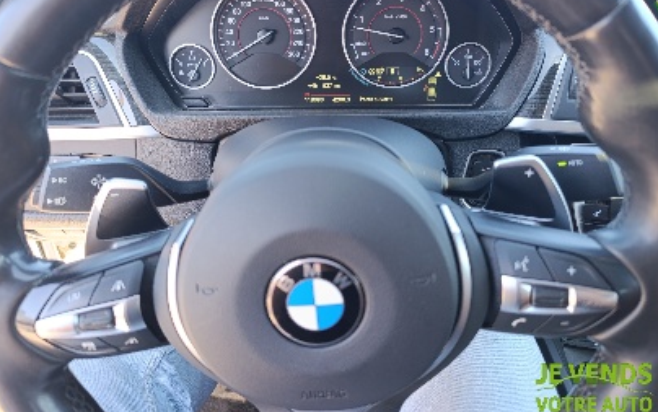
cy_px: 171
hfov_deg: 72.5
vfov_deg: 49.1
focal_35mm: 25
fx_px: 449
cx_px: 324
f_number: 1.6
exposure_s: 1/100
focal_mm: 6.14
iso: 400
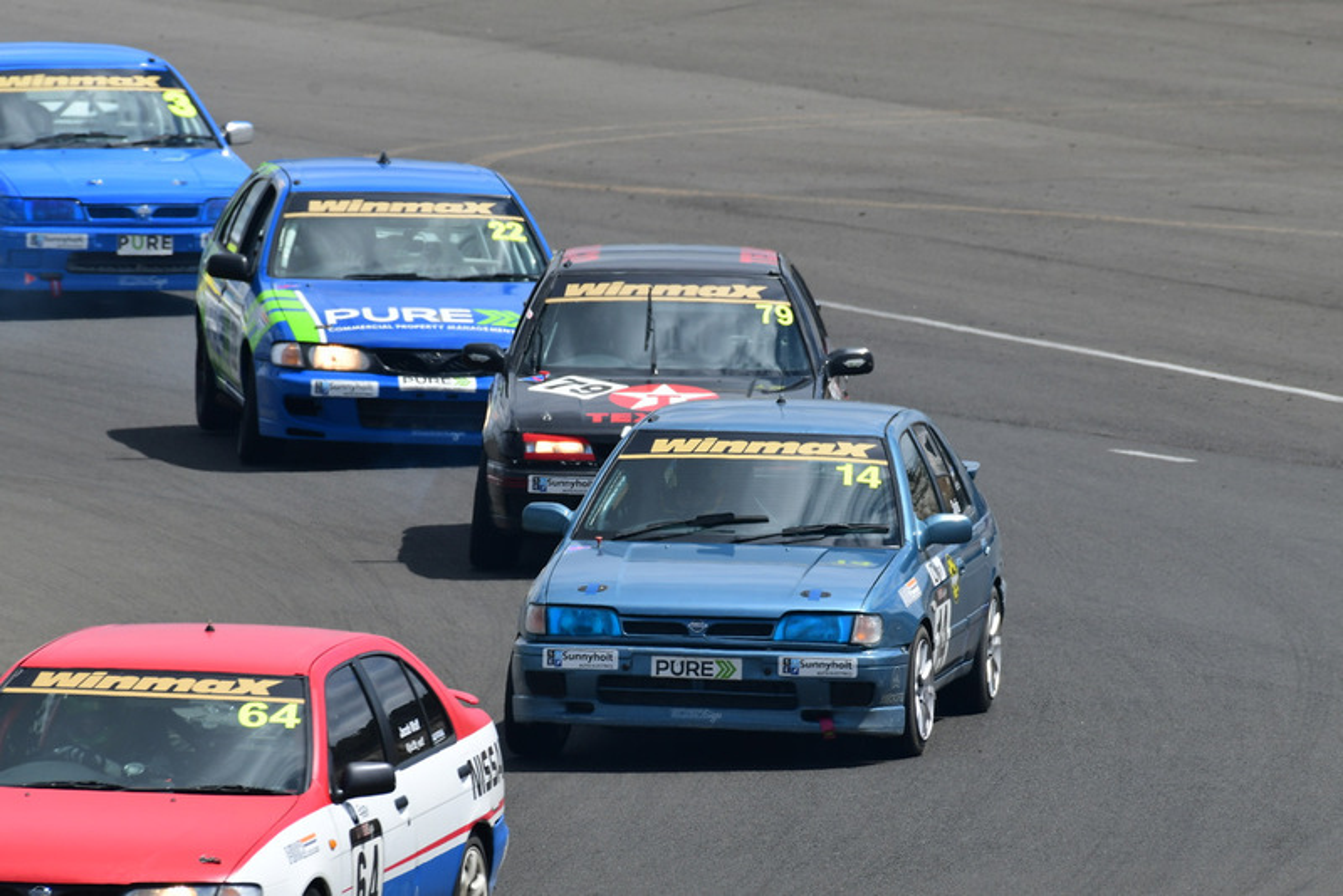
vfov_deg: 1.8
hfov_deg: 2.7
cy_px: 448
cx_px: 672
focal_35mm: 750
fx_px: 27988
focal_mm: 500
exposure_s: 1/640
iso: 250
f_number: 10
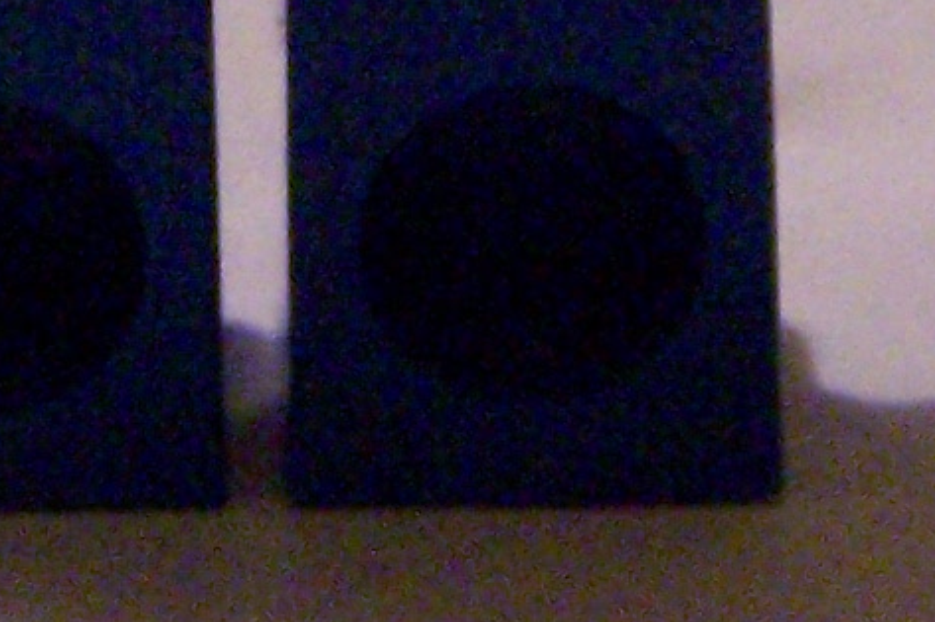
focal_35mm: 289
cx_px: 352
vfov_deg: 4.6
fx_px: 7503
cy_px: -1127
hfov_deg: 7.1
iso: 400
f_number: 3
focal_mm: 8.5
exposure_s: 1/30
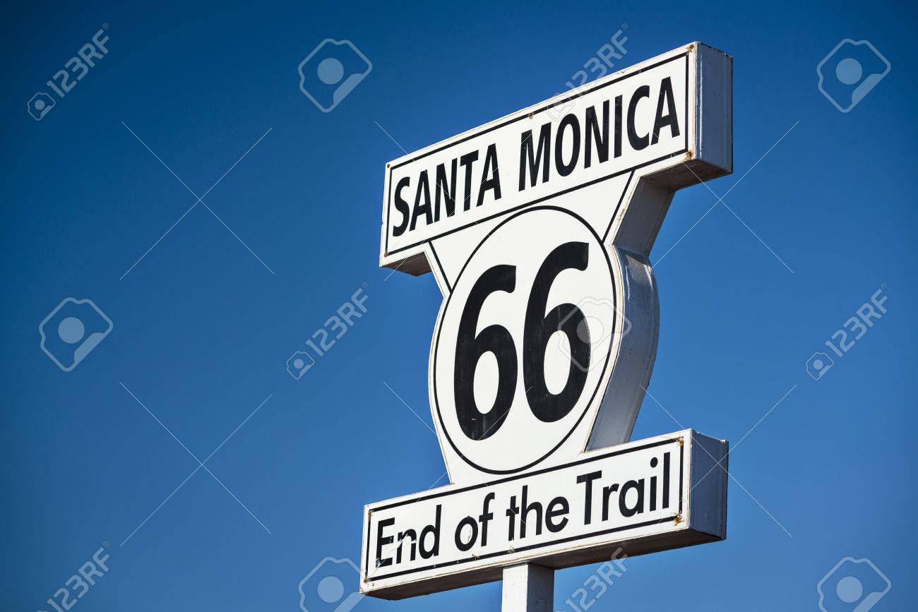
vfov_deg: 13.4
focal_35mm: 102
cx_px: 459
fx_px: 2601
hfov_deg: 20.0
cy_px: 306
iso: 100
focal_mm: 102
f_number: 3.5
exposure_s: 1/1000
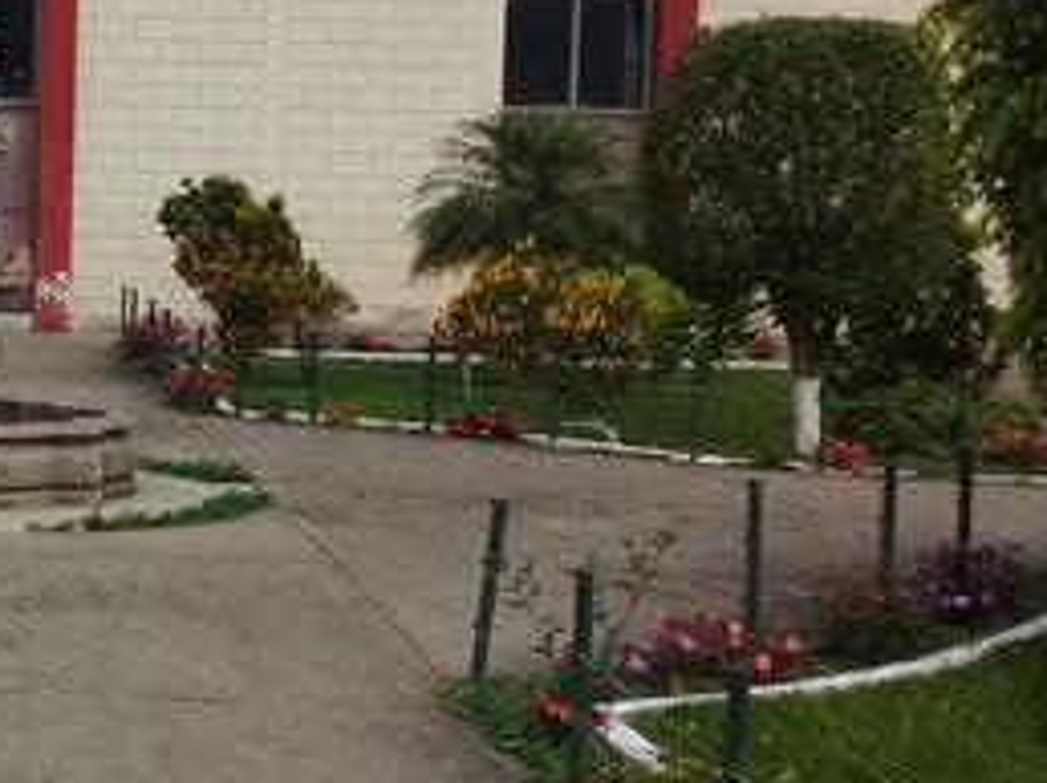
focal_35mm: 77
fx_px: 2327
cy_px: 272
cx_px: -154
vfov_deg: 19.1
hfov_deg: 23.5
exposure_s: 1/332
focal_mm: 3.3
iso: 50
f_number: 2.2
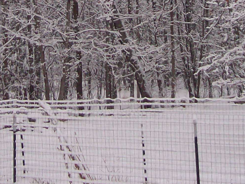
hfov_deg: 18.9
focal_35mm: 104
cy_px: -74
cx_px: 90
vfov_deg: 13.6
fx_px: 736
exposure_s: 1/116
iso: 80
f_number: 2.7
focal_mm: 6
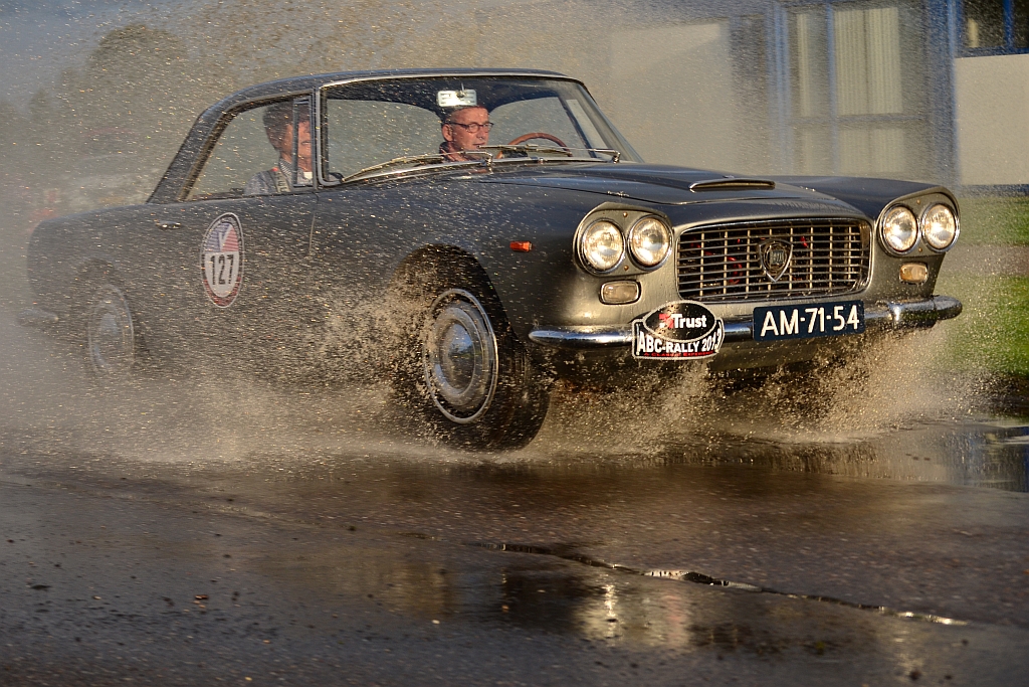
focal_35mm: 93
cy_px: 344
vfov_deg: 14.7
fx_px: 2658
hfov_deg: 21.9
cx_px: 514
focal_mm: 62
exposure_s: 1/800
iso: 200
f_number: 7.1
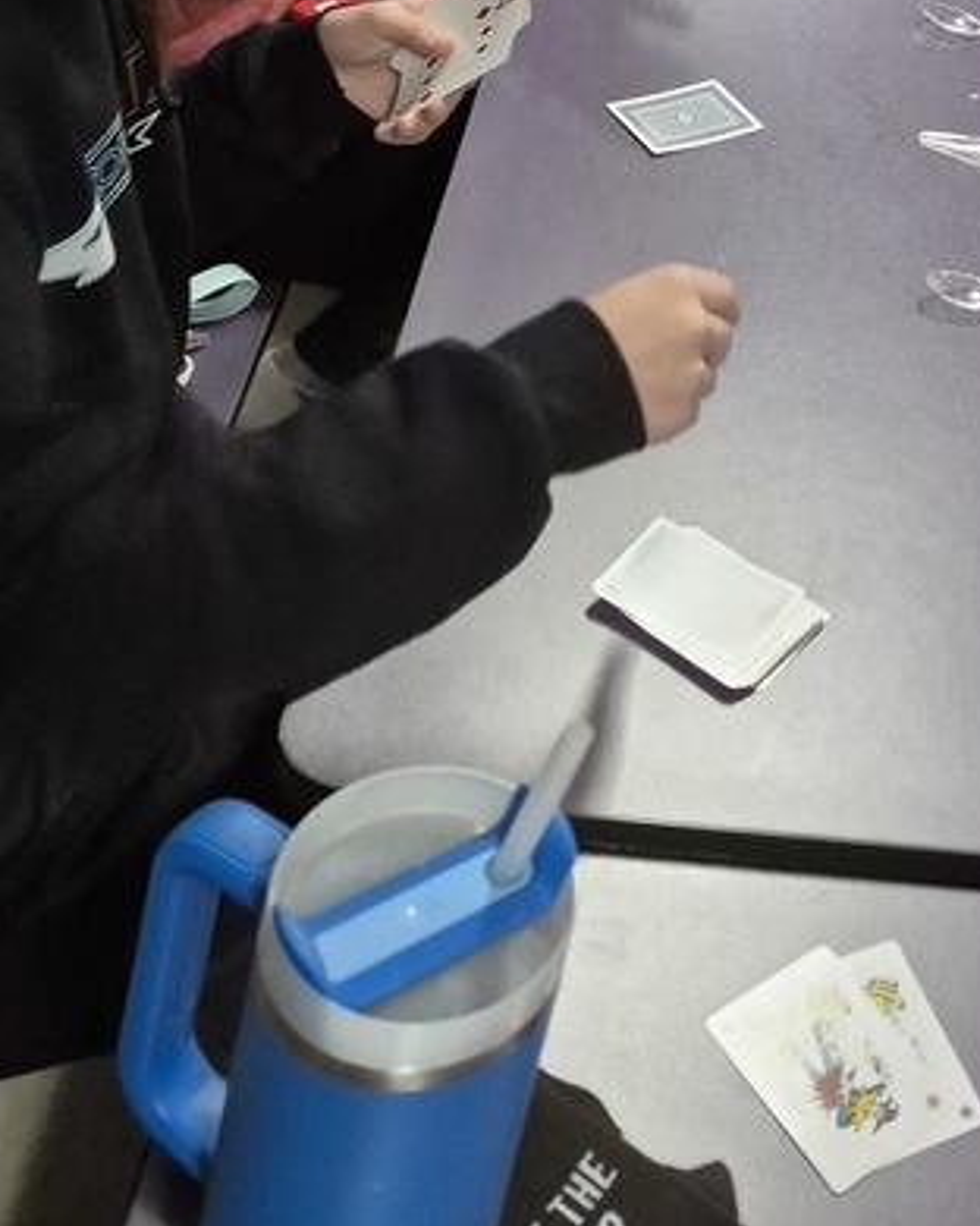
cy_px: -352
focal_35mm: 59
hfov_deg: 23.6
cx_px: 1178
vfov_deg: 27.1
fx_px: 2139
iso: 1000
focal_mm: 5.4
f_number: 1.8
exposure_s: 1/120
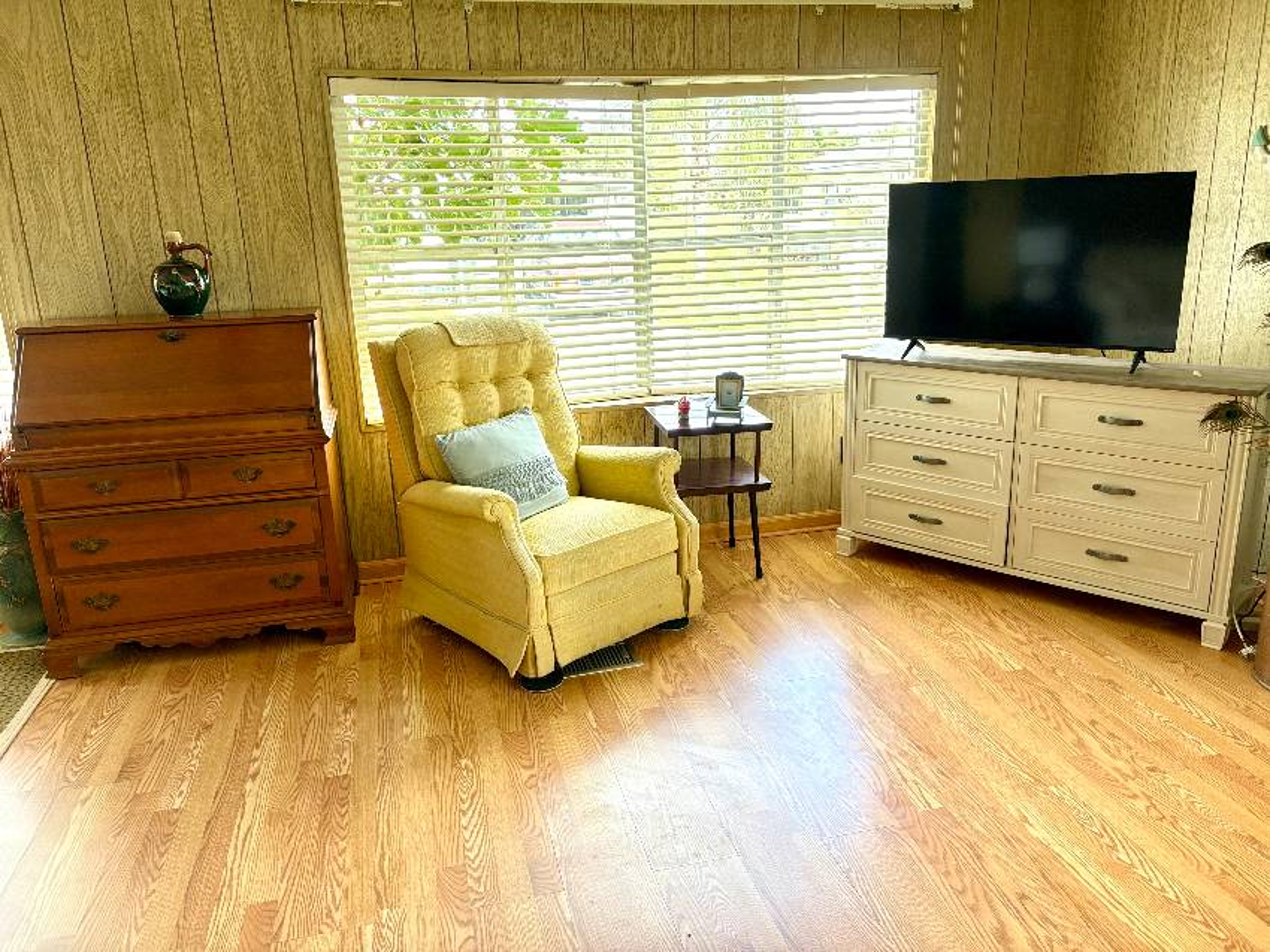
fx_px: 954
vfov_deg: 53.0
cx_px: 635
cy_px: 476
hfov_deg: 67.3
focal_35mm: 26
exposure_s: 1/140
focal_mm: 5.96
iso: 125
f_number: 1.6
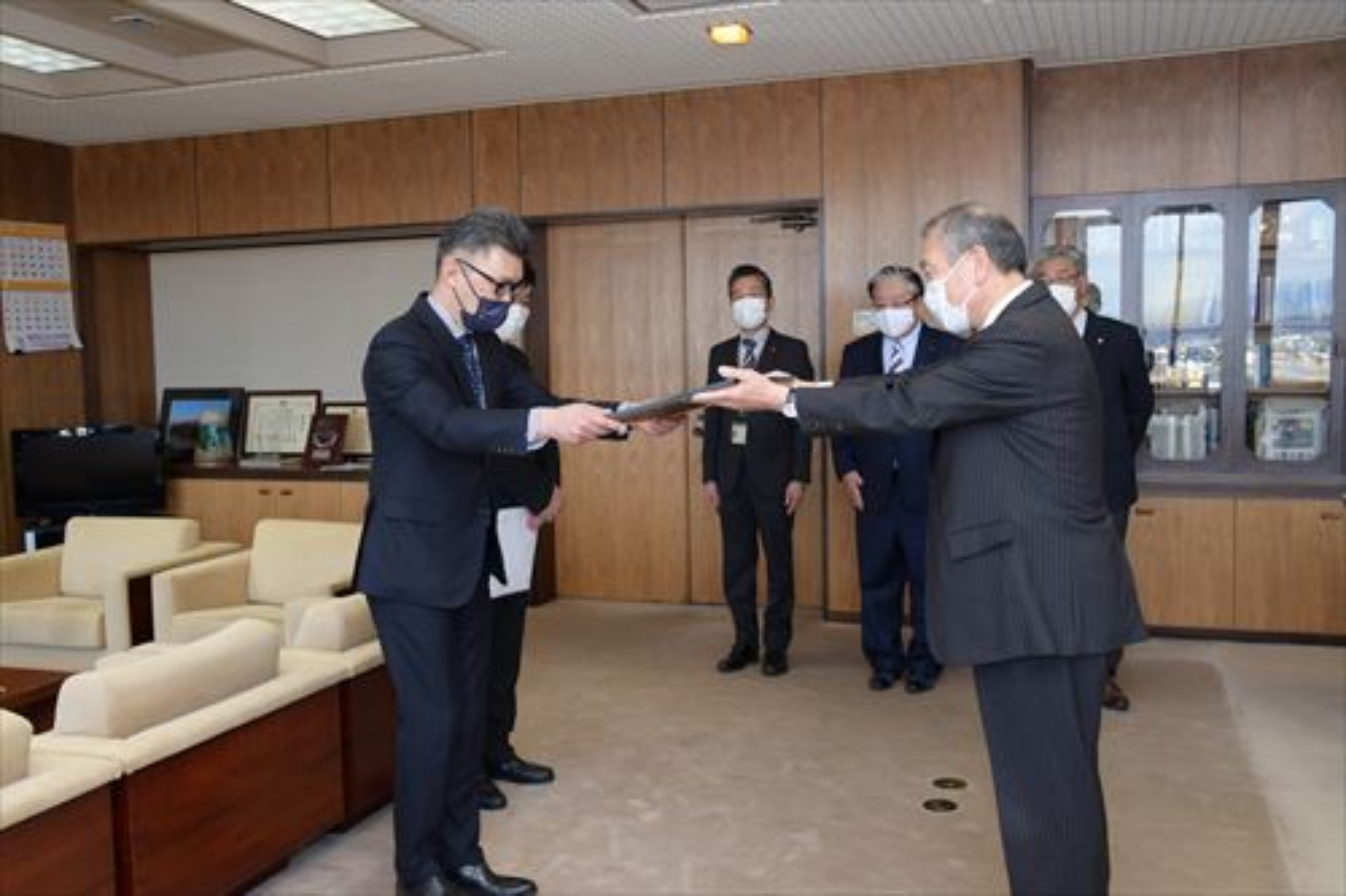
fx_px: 1233
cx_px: 673
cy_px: 448
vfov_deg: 39.9
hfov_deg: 57.2
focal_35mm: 33
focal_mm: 22
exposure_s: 1/100
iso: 640
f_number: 6.3
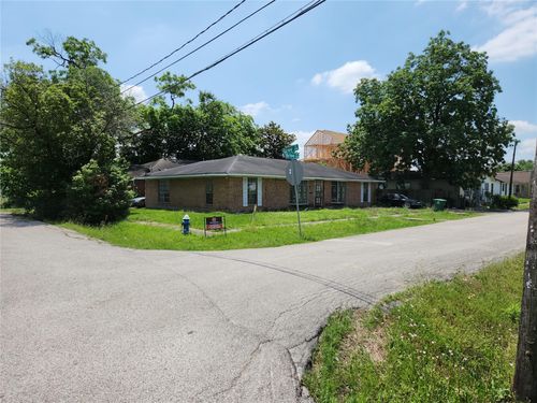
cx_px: 268
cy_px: 202
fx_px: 357
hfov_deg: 73.9
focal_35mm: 23
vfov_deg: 58.9
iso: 20
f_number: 1.8
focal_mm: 5.4
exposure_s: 1/1874
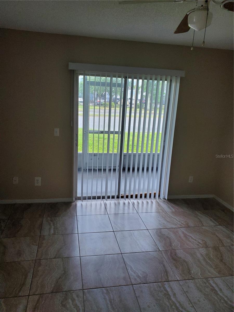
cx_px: 117
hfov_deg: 53.1
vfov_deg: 67.3
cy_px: 156
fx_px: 234
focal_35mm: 26
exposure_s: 1/120
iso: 200
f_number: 2.4
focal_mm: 4.3
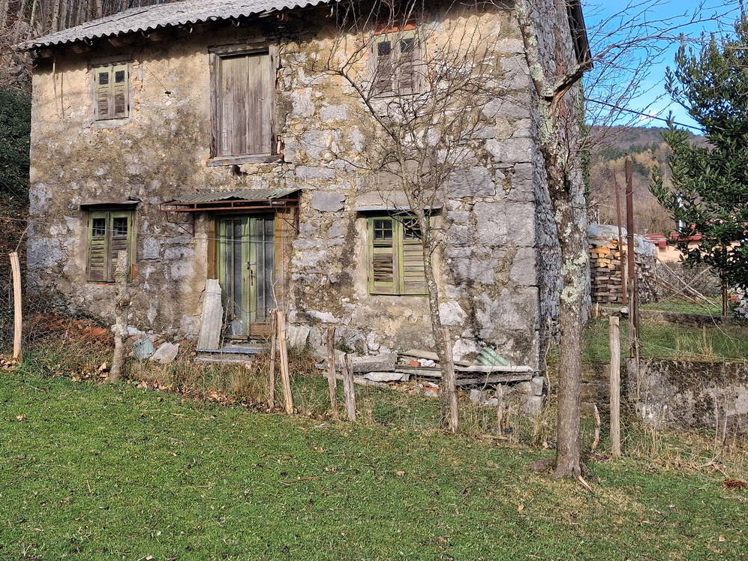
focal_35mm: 39
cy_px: 171
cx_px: 287
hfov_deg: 47.5
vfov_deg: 36.3
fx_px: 843
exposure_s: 1/230
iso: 25
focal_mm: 4
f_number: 1.8
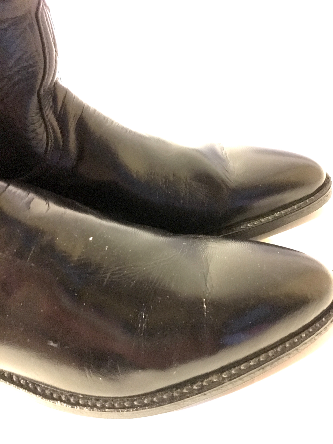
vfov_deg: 61.7
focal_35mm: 29
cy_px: 222
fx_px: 372
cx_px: 166
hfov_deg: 48.2
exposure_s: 1/15
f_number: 2.2
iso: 1000
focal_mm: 4.15
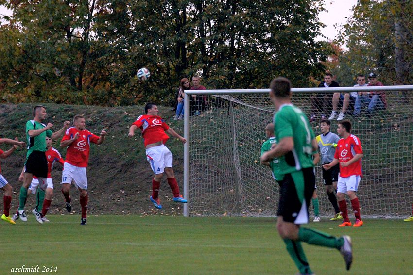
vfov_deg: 5.1
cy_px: 138
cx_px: 206
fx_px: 3098
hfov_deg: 7.6
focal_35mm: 270
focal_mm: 180
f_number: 5
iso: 1600
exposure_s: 1/640
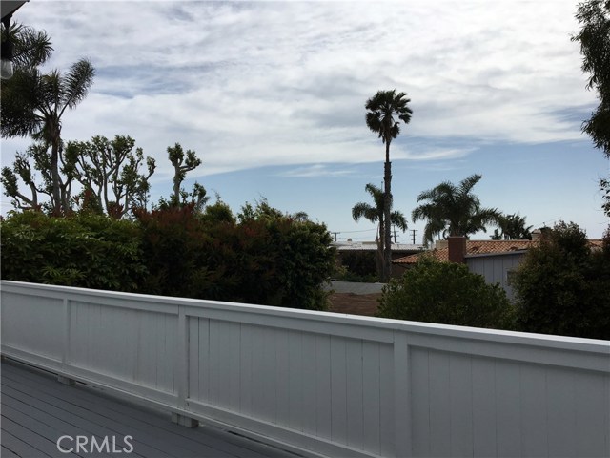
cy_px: 229
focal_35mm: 29
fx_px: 511
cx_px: 305
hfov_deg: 61.7
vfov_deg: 48.2
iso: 25
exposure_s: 1/3205
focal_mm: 4.15
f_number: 2.2
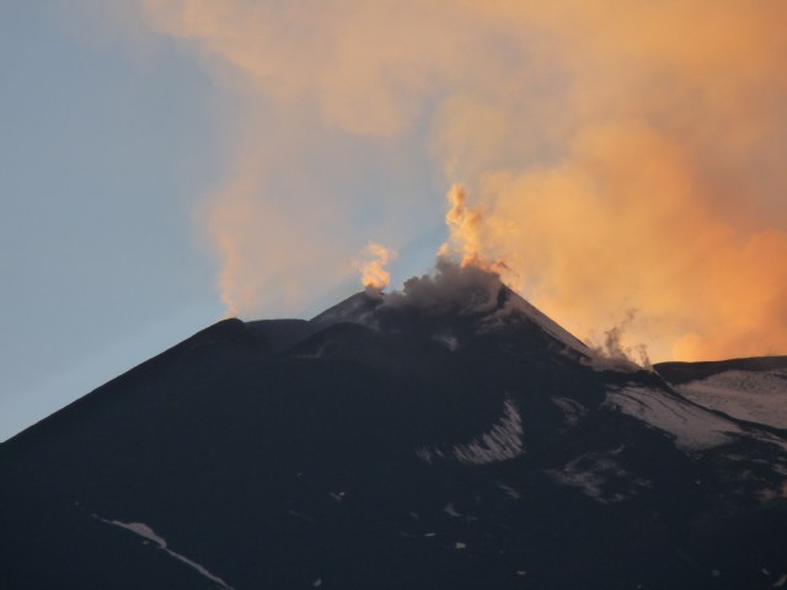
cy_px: 295
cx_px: 394
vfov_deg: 3.1
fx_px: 11049
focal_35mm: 486
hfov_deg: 4.1
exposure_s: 1/320
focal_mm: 86.4
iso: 160
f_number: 5.6
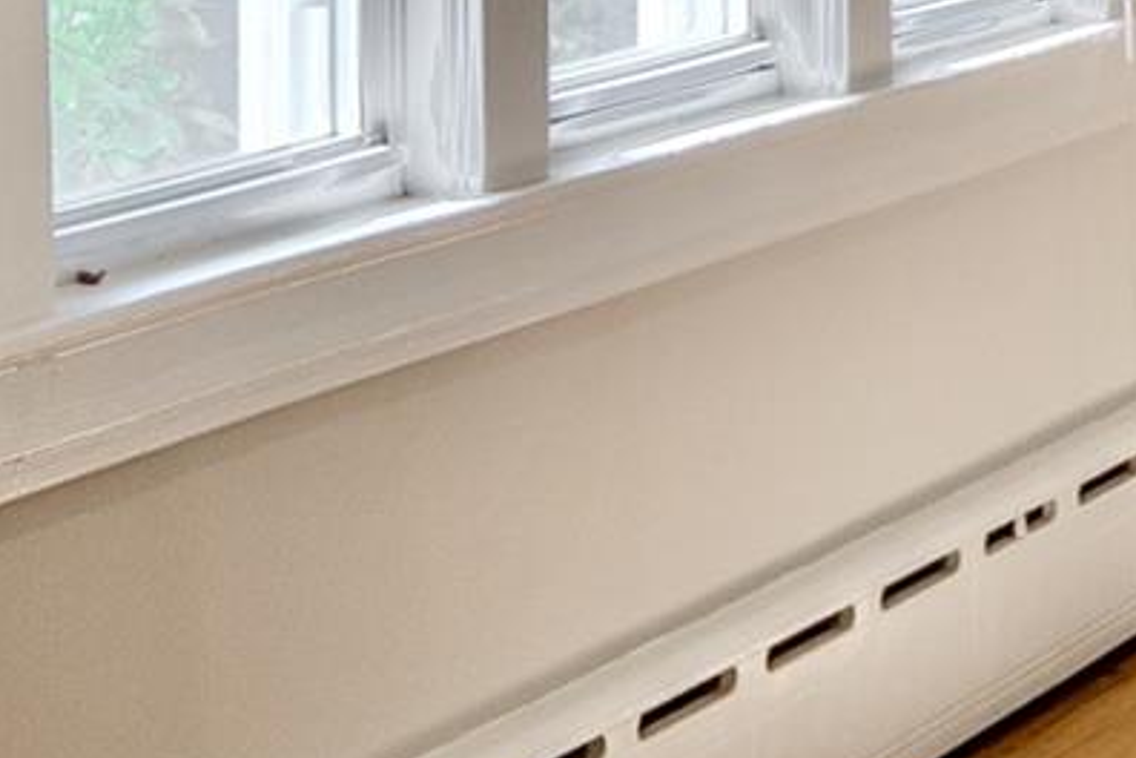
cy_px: -280
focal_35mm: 176
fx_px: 5553
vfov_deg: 7.7
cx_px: 2794
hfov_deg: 10.1
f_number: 2.8
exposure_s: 1/1250
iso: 400
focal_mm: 23
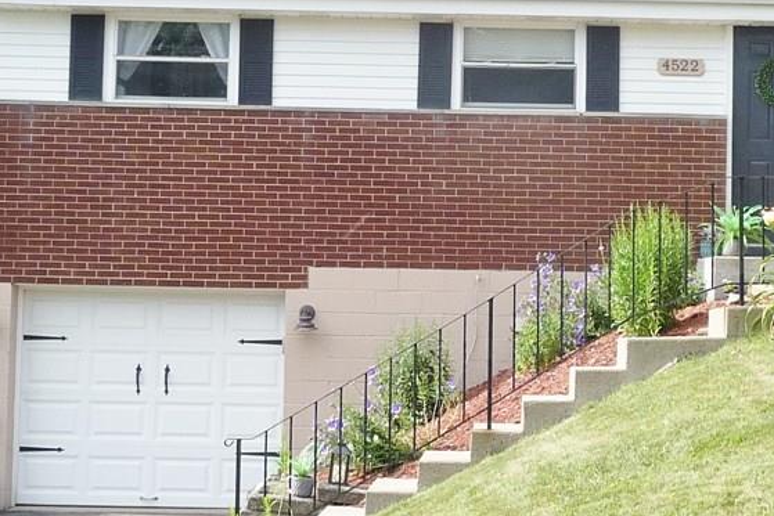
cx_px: 565
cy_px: 208
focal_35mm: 80
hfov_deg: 25.1
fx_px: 1720
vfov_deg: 17.1
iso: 100
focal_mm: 4.7
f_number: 3.3
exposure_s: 1/400
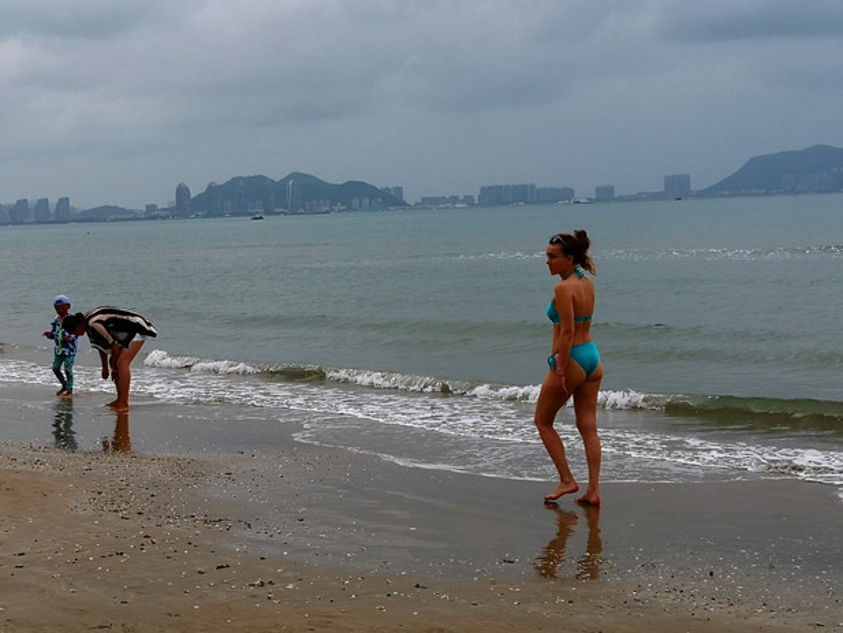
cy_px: 301
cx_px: 309
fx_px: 1705
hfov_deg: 27.7
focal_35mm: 70
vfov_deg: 21.0
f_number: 1.6
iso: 50
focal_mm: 3.95
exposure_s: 1/2375
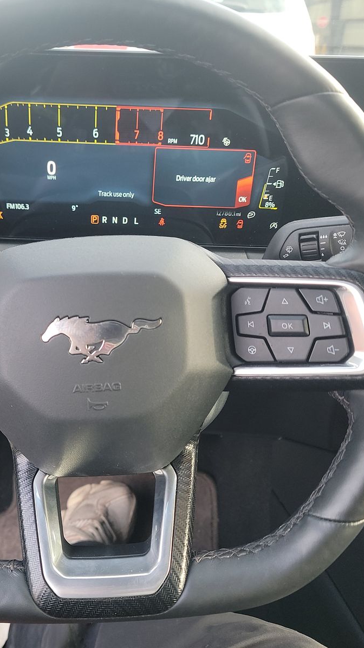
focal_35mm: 35
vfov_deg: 56.6
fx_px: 601
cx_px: 112
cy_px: 324
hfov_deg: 33.3
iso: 170
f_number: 1.8
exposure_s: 1/59
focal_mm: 6.7
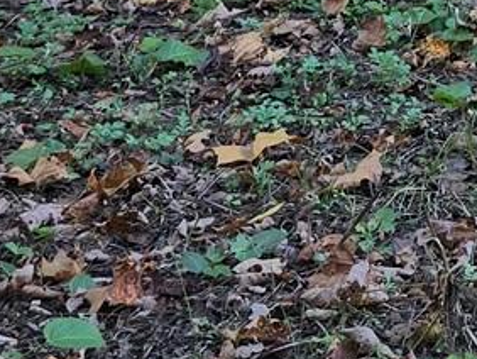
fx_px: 2303
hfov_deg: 9.6
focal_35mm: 167
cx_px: 1346
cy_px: -623
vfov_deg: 7.9
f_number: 1.7
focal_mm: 6.3
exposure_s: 1/180
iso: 40
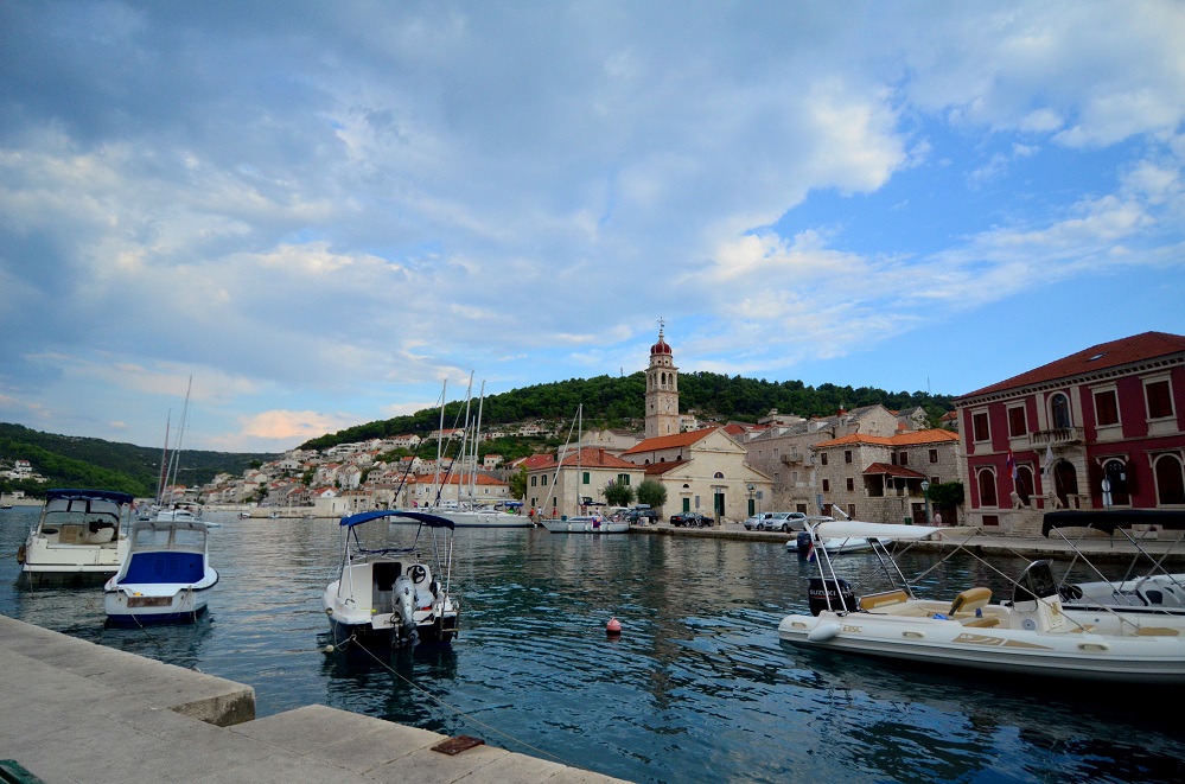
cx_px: 592
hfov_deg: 90.1
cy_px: 392
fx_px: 591
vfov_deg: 67.1
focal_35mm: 18
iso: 1000
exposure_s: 1/8000
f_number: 4
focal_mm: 12
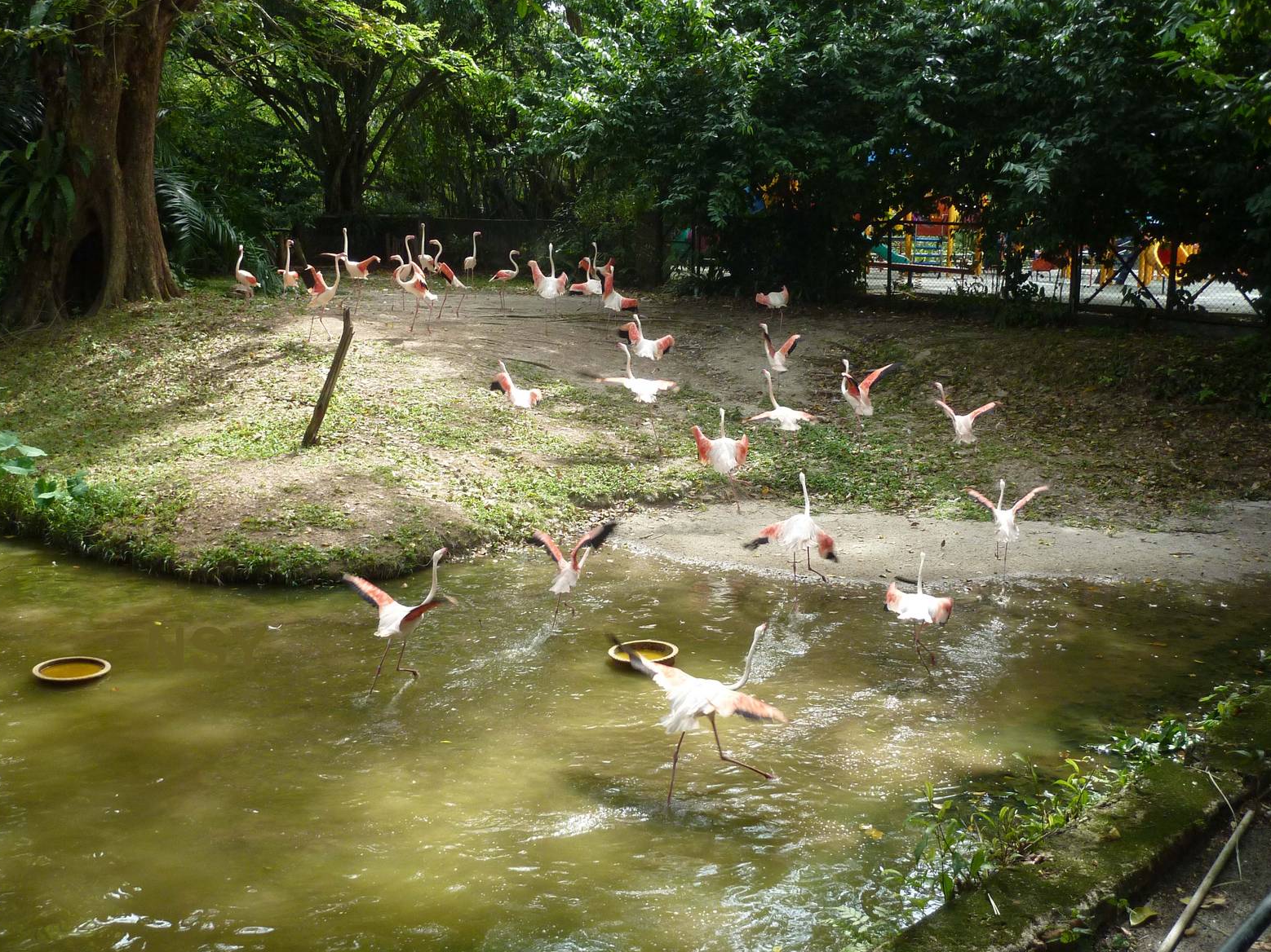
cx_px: 641
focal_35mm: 38
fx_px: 1395
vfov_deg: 37.7
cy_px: 476
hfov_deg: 49.0
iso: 160
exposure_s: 1/160
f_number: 3.6
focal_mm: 6.1
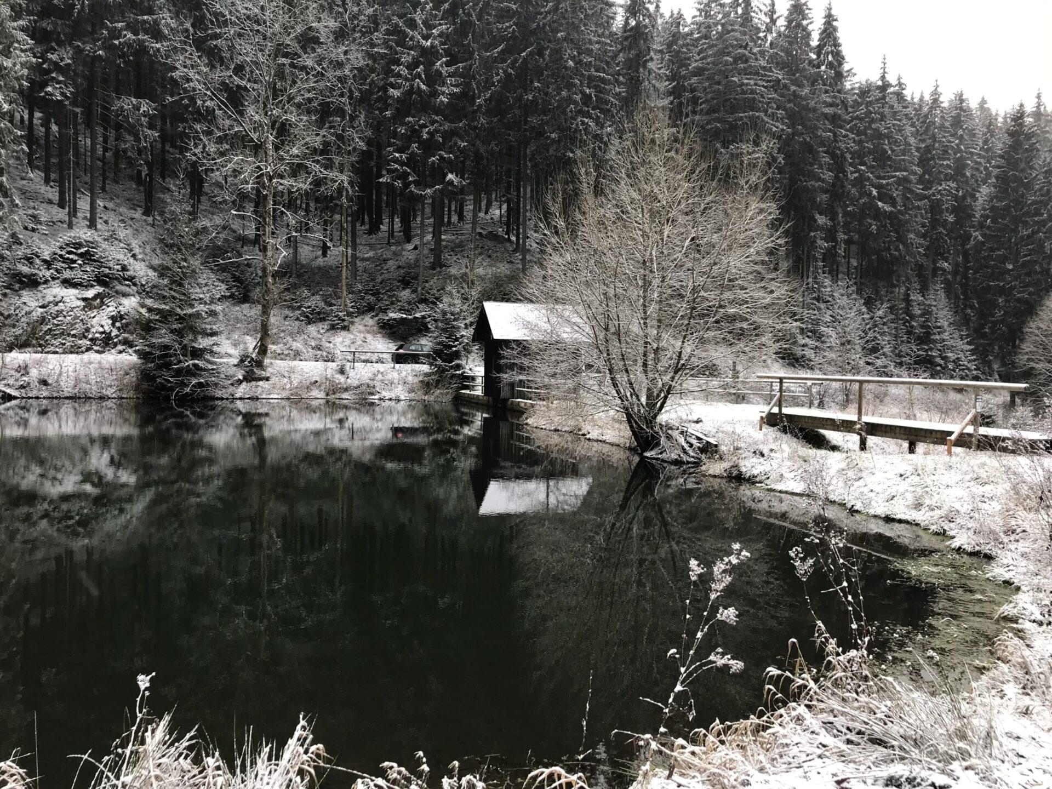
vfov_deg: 49.7
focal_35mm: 28
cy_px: 394
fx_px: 851
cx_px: 526
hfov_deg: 63.4
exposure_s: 1/111
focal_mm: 3.99
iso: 20
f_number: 1.8
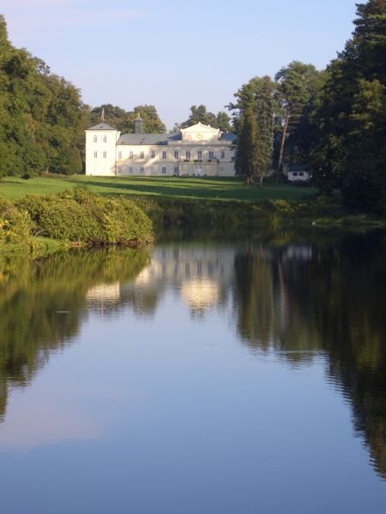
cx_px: 193
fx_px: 1561
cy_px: 257
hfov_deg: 14.1
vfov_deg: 18.7
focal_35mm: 105
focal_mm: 17.4
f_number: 4.8
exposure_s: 1/200
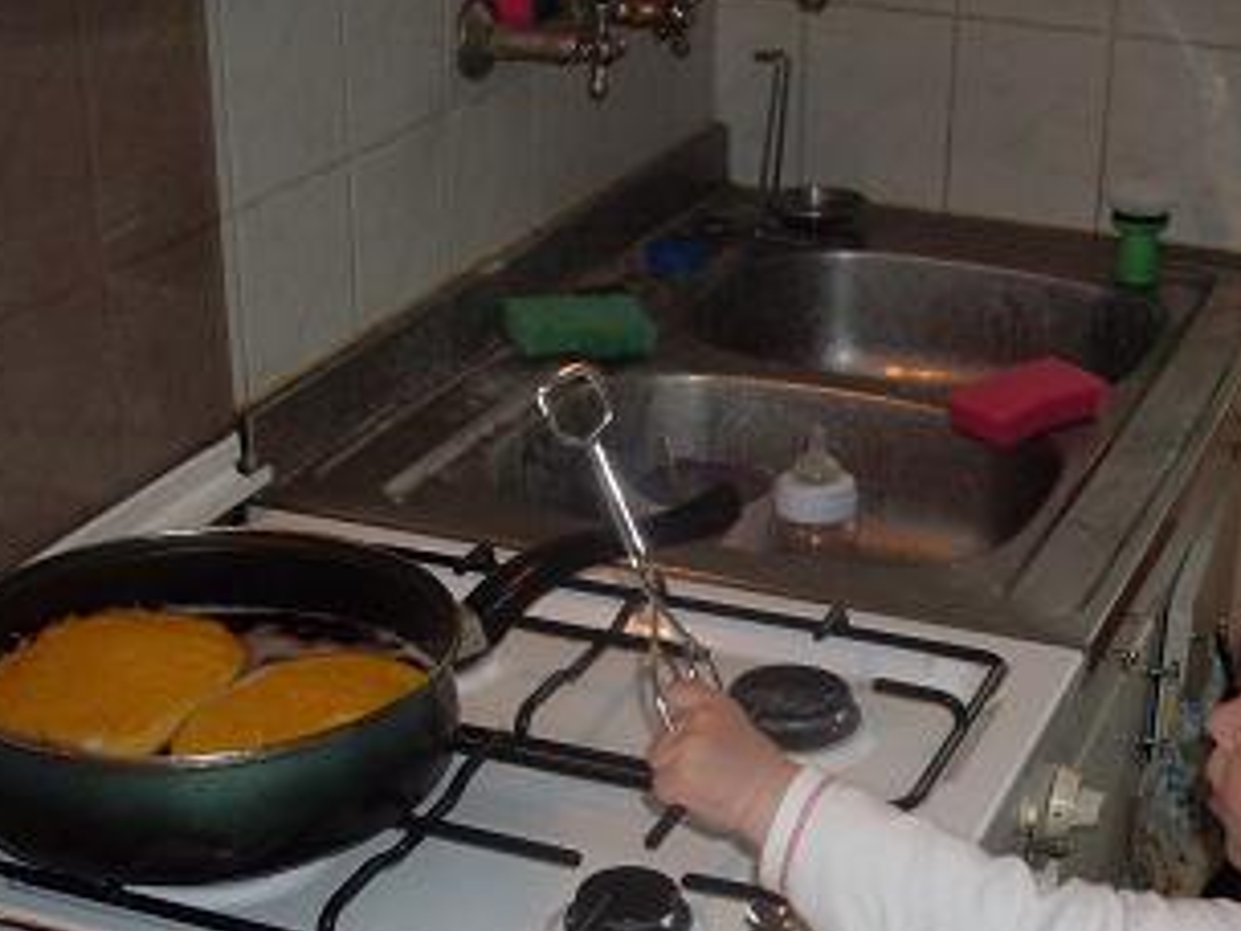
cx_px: 821
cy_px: 764
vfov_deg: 22.6
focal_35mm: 64
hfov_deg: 30.1
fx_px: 2294
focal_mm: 6.3
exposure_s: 1/45
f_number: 2.8
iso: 100
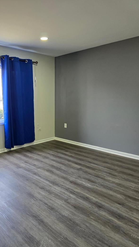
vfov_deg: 71.9
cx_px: 46
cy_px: 125
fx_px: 170
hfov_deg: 43.7
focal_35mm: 26
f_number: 1.7
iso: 125
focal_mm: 6.3
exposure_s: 1/120
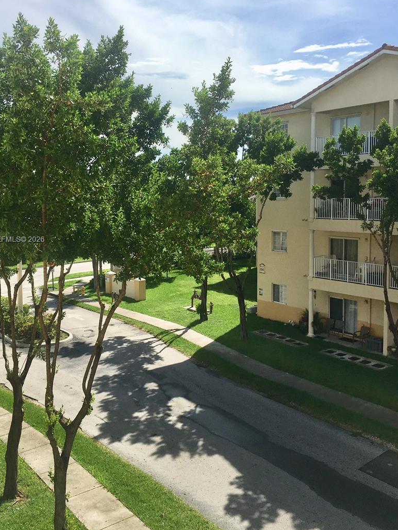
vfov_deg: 53.9
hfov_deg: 41.8
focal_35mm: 34
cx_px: 182
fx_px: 521
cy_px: 240
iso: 25
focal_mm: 4.15
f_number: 2.2
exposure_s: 1/2564
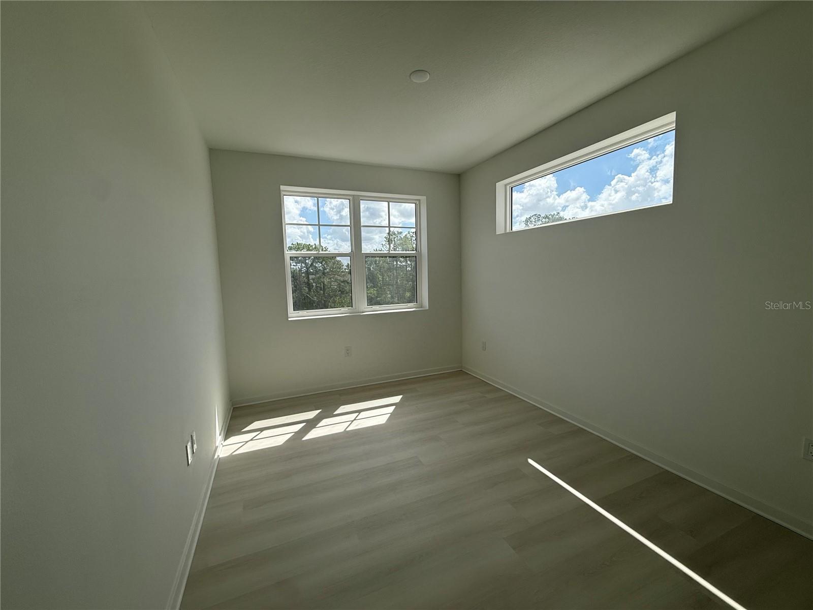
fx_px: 329
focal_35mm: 14
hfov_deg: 102.1
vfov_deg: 85.7
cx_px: 406
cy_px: 305
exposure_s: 1/1312
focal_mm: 2.22
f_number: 2.2
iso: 50
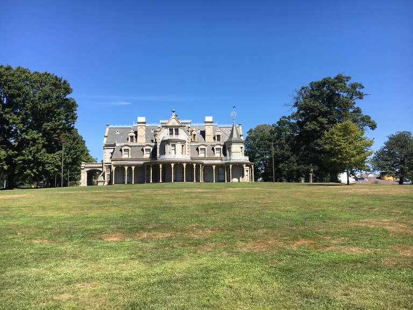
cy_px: 155
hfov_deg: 61.7
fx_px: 346
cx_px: 206
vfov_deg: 48.2
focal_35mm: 29
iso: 25
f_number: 2.2
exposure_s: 1/1183
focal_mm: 4.15
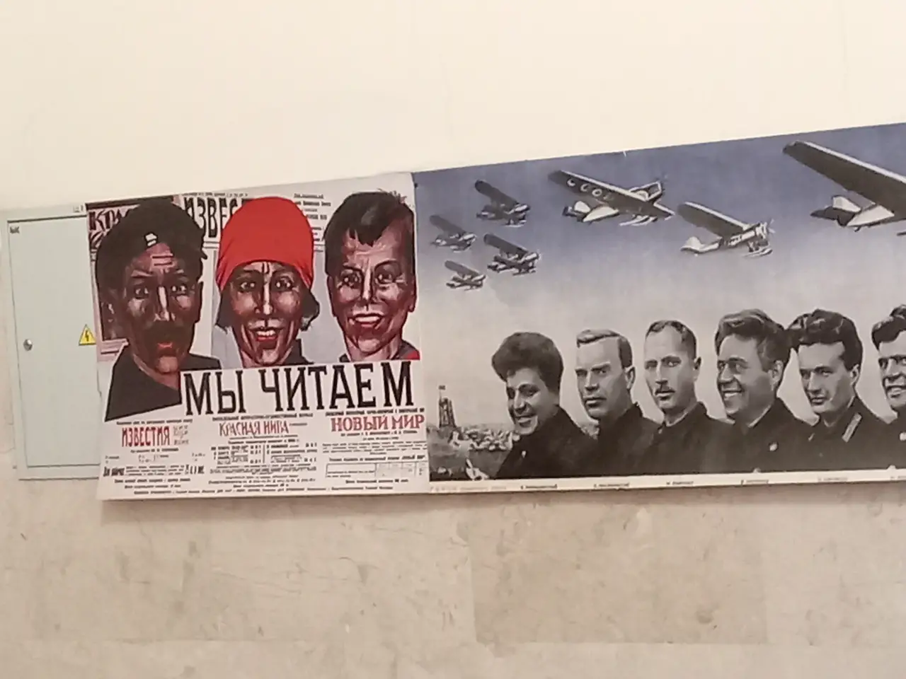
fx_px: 2931
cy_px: 340
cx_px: 453
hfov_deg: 17.6
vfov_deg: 13.2
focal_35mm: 112
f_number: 1.8
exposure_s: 1/15
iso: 1516
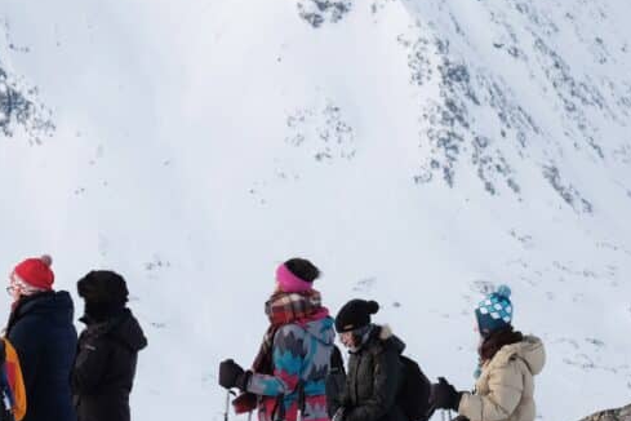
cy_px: 299
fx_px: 3190
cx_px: 119
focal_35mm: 182
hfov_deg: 11.3
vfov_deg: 7.5
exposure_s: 1/125
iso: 200
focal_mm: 57.8
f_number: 6.4
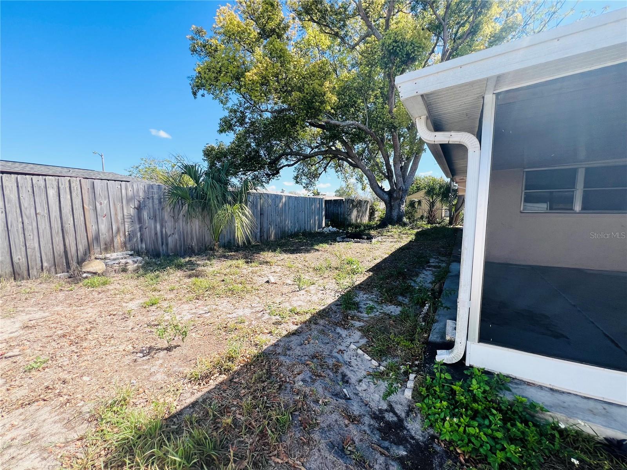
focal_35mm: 13
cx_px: 314
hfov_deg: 106.2
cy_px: 235
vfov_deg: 89.9
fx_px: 235
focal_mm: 1.57
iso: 32
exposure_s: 1/673
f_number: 1.8
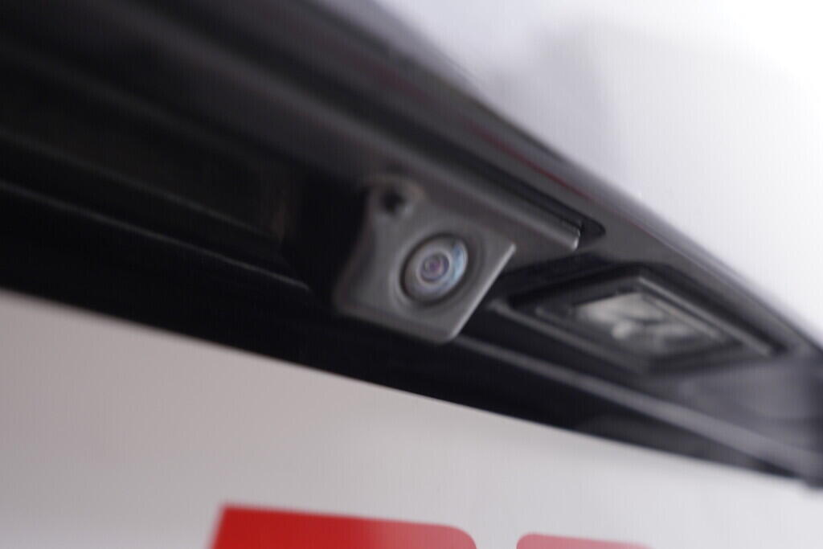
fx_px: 823
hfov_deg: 53.1
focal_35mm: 36
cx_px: 412
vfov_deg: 36.9
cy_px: 274
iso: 200
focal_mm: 24
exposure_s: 1/40
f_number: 2.8
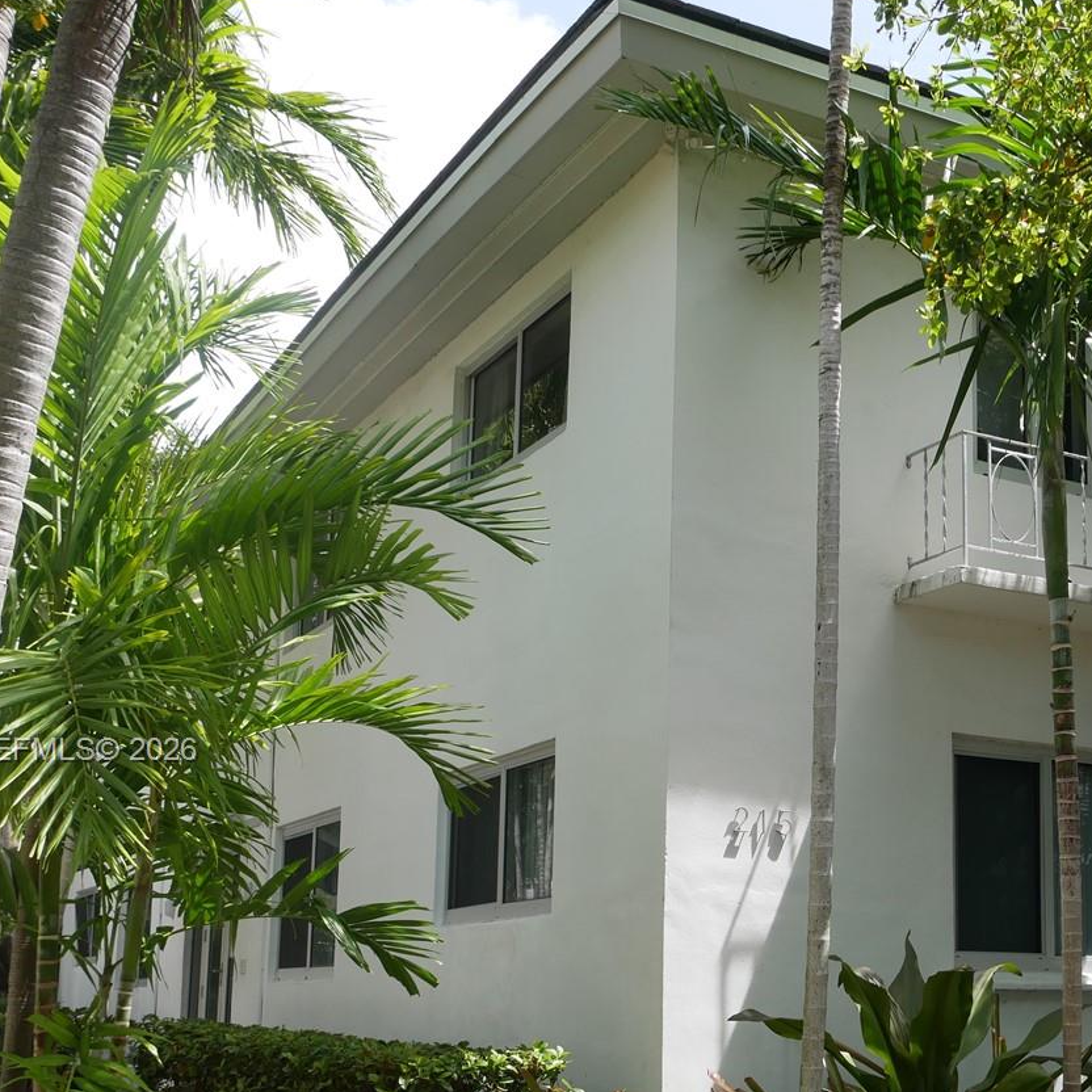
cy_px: 752
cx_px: 838
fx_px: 1820
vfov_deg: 33.0
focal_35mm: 51
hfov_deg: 32.7
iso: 200
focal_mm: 15
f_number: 6.3
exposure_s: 1/250
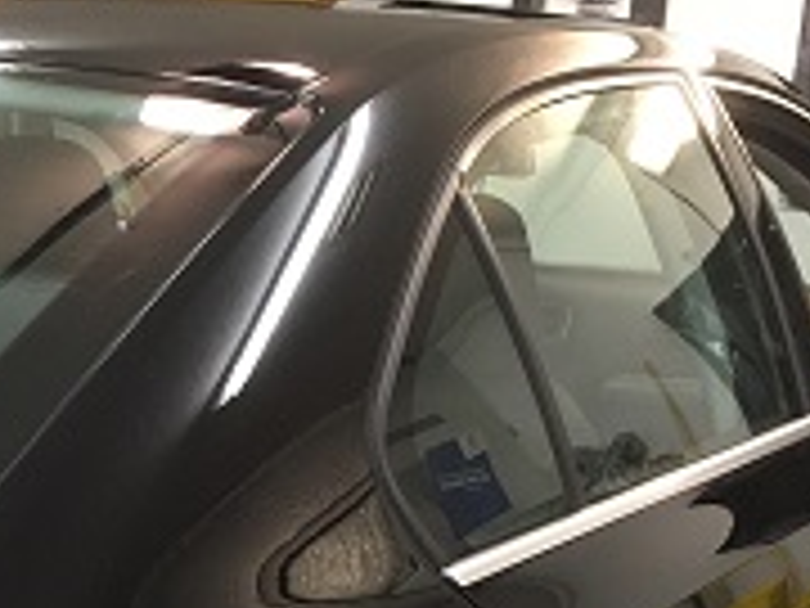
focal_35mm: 74
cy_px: 651
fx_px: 1732
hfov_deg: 25.9
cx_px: 180
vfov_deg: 19.2
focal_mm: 4.15
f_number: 2.2
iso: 160
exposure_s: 1/30
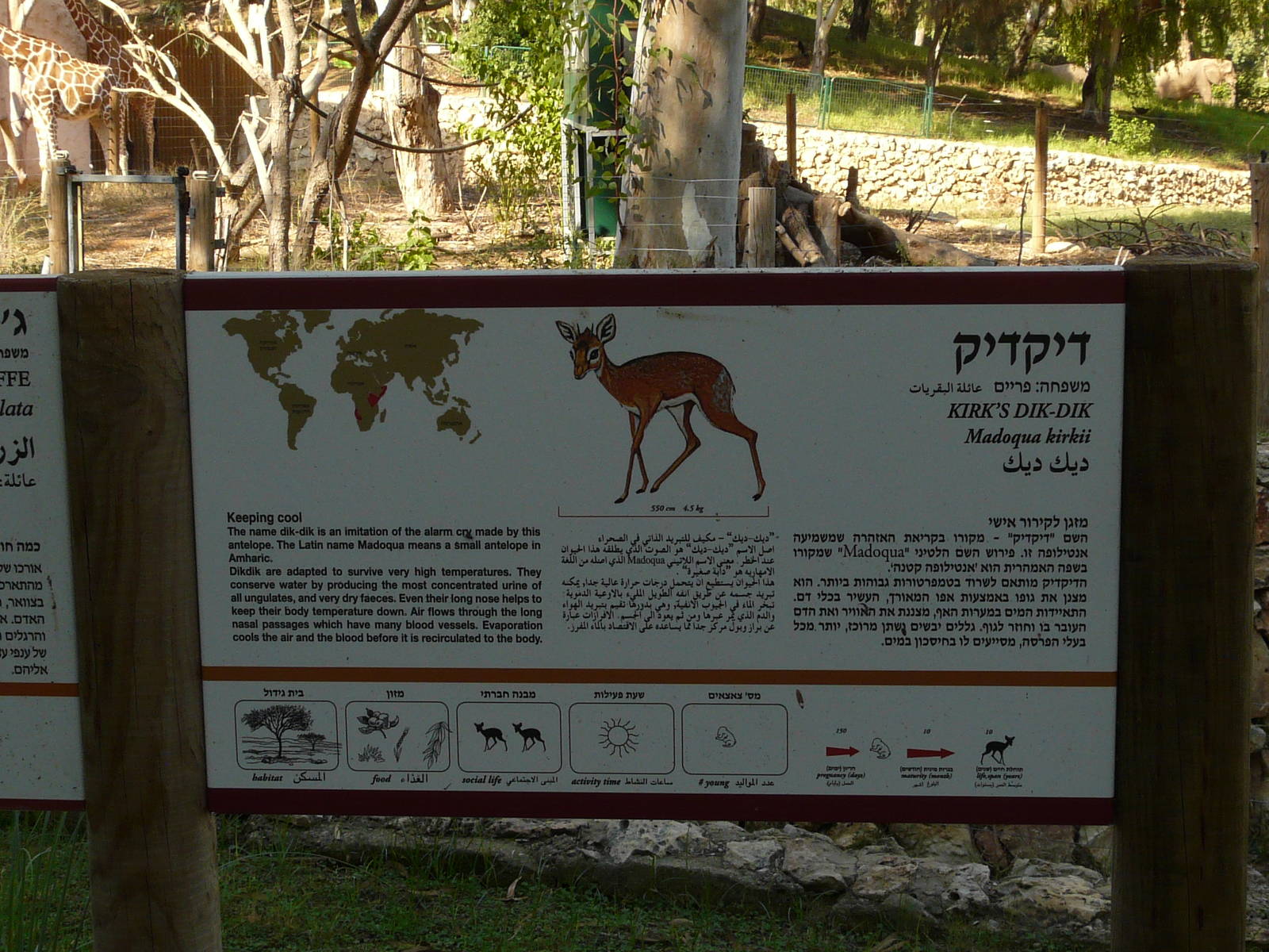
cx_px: 634
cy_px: 476
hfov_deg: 30.3
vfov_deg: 22.9
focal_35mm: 64
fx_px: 2346
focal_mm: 6.5
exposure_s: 1/160
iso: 100
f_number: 4
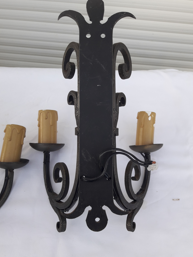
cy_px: 127
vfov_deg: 61.7
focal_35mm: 29
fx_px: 216
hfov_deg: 48.2
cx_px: 99
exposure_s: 1/158
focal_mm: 3.7
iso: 40
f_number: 1.9
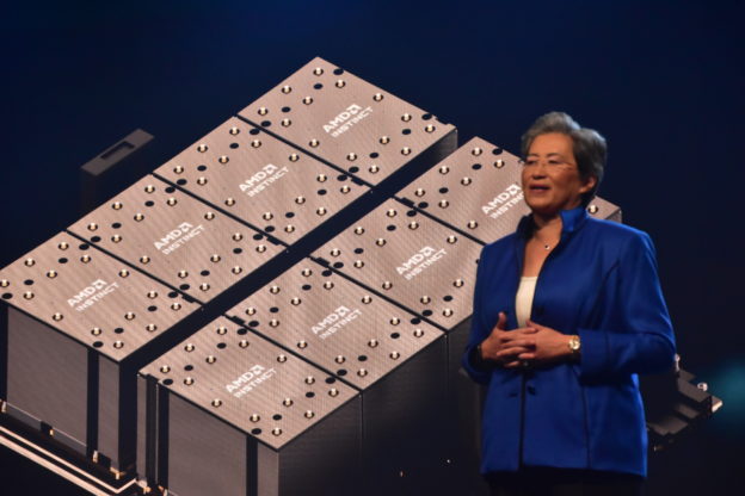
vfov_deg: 9.1
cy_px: 248
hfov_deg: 13.7
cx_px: 372
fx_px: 3104
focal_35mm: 150
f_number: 6
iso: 2000
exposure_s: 1/180
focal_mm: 100
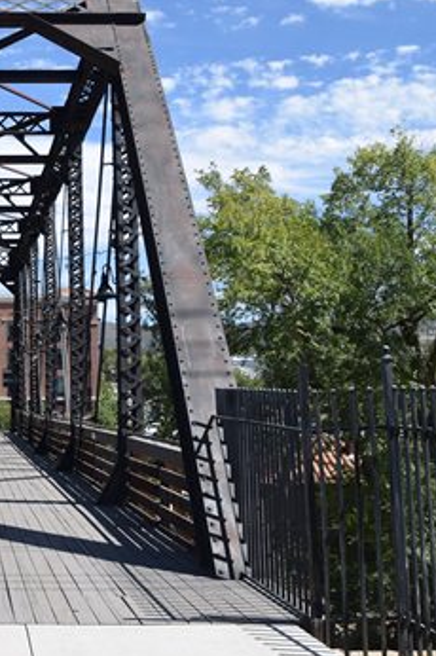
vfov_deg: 39.5
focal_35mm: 50
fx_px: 910
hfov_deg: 25.0
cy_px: 268
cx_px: -49
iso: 200
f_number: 8
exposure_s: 1/250
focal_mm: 18
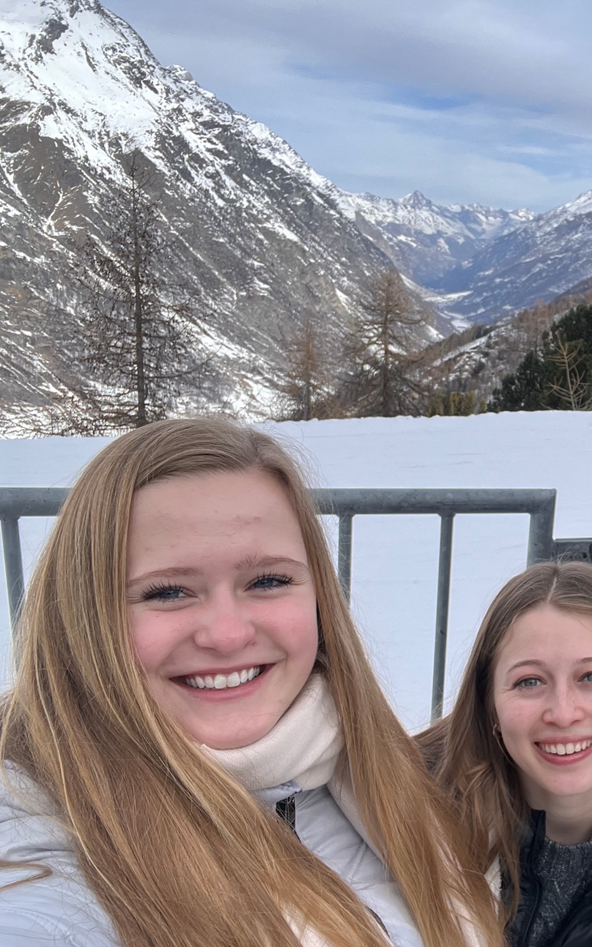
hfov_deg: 34.4
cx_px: 611
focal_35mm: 33
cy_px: 476
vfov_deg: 58.1
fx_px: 852
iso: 32
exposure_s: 1/510
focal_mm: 2.71
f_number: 2.2
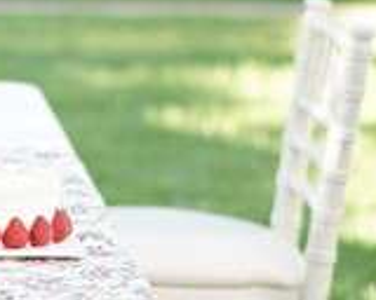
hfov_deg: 6.9
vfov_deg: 5.6
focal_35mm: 275
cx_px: -310
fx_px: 3060
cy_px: 421
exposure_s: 1/400
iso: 160
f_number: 2
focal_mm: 55
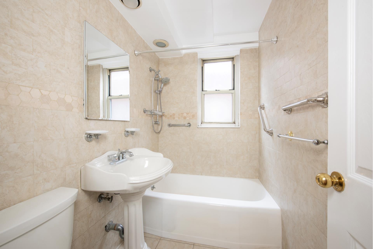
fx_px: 145
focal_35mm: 14
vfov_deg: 81.2
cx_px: 186
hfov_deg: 104.2
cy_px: 124
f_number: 11
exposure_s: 1.3
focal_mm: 14
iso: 200
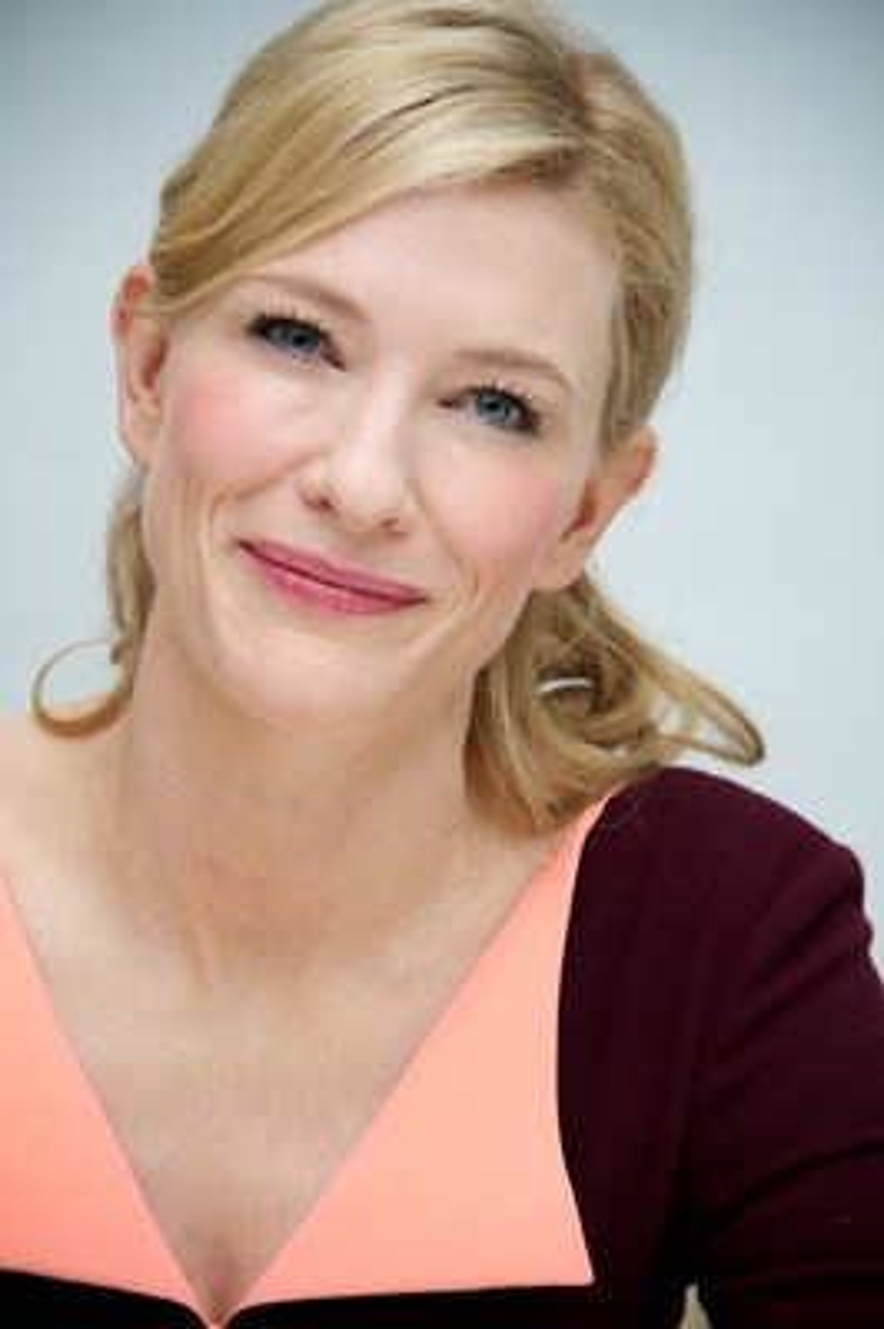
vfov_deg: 10.3
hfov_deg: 6.9
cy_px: 664
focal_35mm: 200
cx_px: 442
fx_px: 7379
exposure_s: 1/125
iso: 400
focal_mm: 200
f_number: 5.6
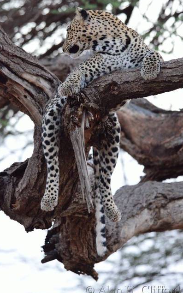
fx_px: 3758
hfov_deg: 2.8
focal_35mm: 471
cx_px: 86
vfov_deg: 4.5
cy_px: 140
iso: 2000
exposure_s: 1/200
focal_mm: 280
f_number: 5.3
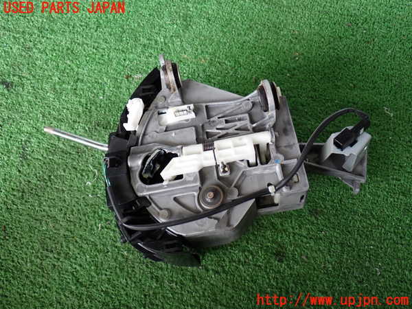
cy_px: 154
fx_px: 428
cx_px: 206
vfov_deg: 39.7
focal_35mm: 36
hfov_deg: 51.4
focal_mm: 6.37
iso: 160
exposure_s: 1/80
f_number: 2.5
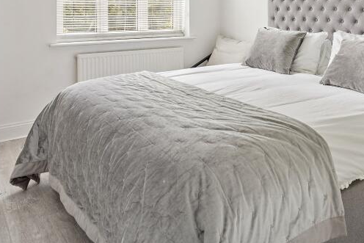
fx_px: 334
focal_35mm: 33
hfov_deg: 57.1
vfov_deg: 37.1
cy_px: 19
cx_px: 203
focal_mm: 16
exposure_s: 1/3.33
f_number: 5.6
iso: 320
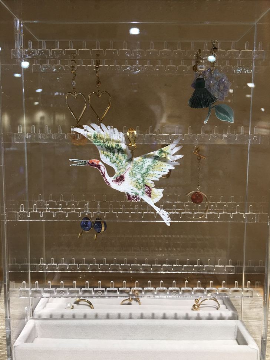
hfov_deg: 48.2
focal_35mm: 29
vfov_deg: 61.7
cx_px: 135
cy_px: 180
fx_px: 302
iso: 32
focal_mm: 4.15
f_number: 2.2
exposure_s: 1/30
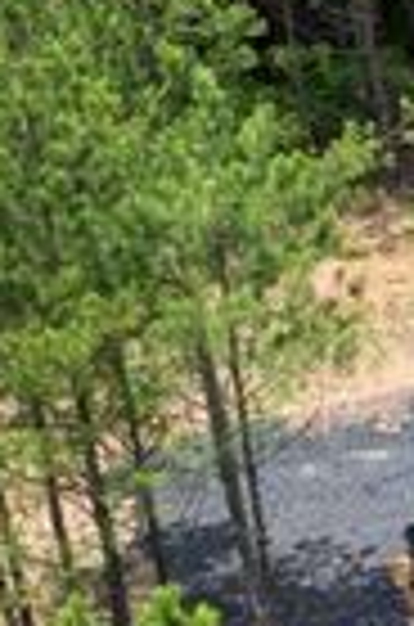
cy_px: 637
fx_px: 1560
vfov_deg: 21.8
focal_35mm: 90
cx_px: 756
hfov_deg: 13.5
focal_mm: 12.29
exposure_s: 1/1600
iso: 130
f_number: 2.8
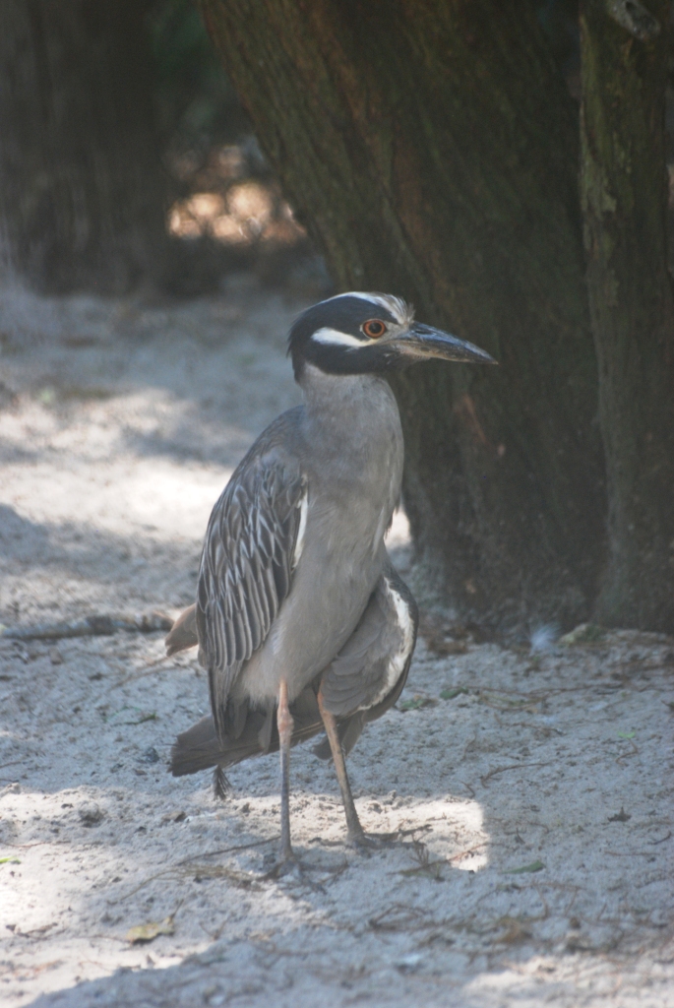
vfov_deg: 6.2
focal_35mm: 330
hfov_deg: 4.2
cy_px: 504
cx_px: 337
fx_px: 9245
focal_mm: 220
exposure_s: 1/80
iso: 400
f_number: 5.3
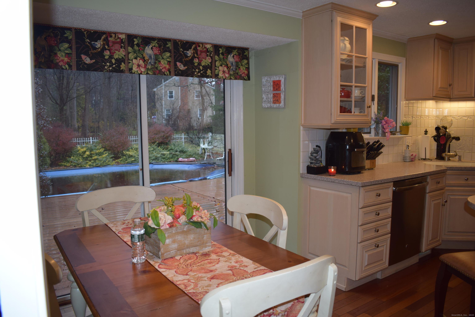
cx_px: 238
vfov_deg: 47.9
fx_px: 356
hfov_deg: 67.4
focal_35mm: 27
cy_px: 158
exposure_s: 1/60
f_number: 3.5
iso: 280
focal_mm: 18
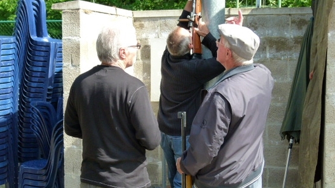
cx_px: 145
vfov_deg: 16.7
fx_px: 639
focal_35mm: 72
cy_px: 100
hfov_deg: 29.3
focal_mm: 10.5
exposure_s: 1/160
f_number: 4
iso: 160
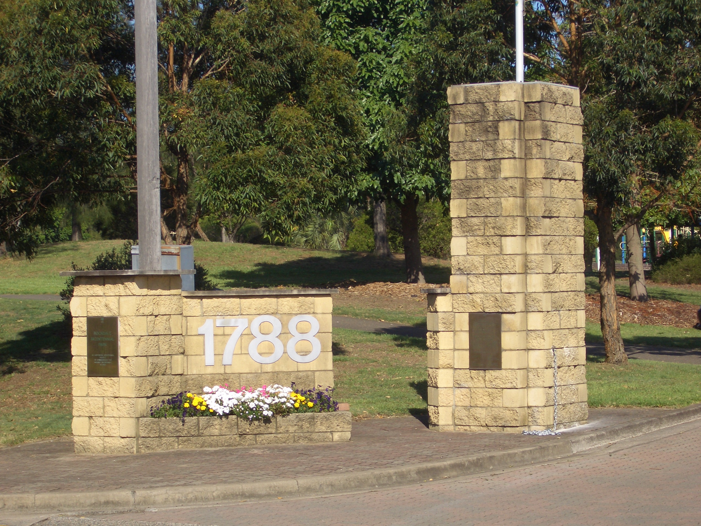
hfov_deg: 18.7
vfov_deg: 14.1
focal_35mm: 105
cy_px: 263
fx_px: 2126
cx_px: 350
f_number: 7.7
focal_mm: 17.4
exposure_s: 1/160
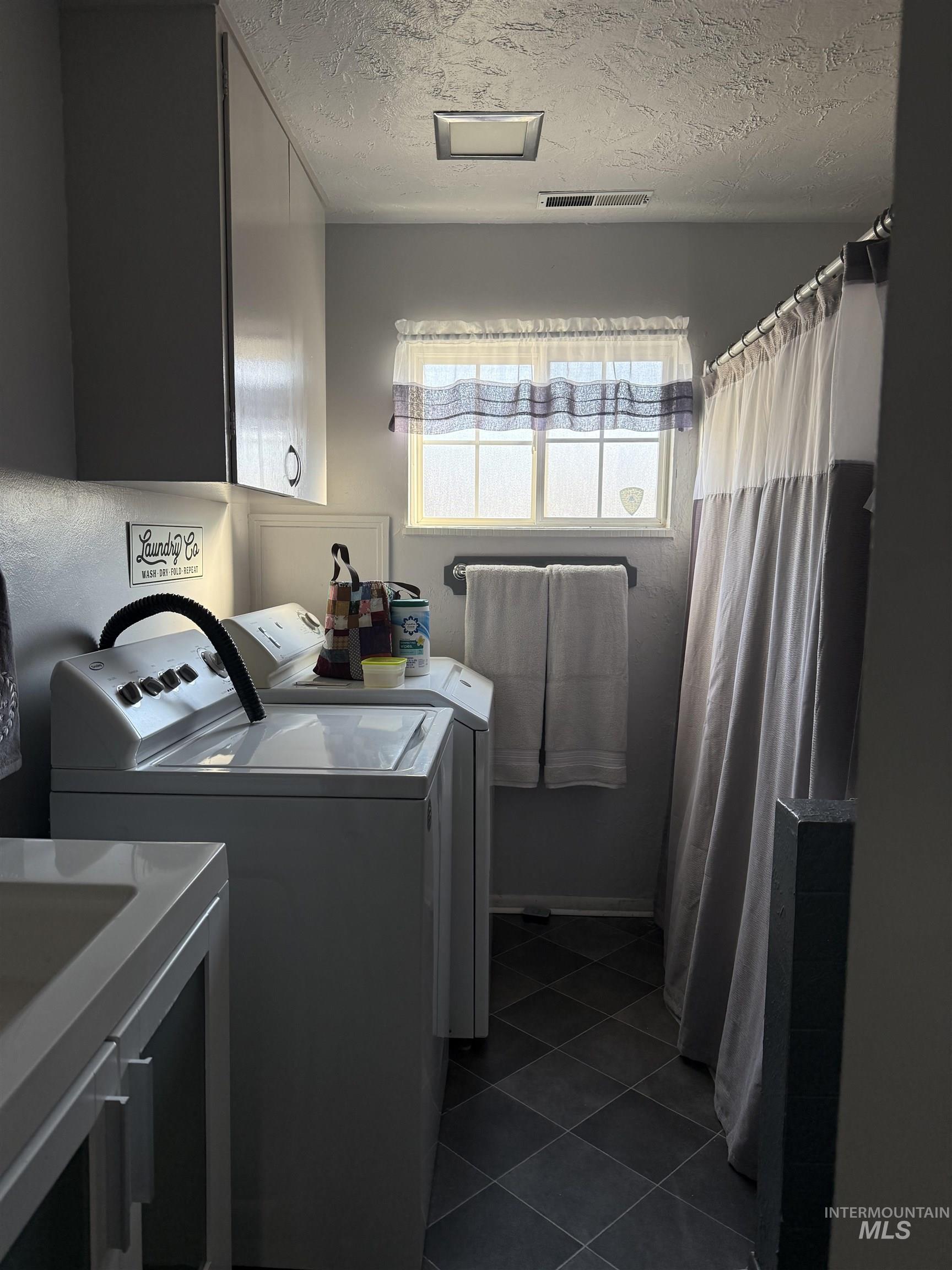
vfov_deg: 71.6
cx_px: 476
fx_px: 880
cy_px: 635
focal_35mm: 24
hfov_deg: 56.8
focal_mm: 6.76
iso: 200
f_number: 1.78
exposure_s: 1/129
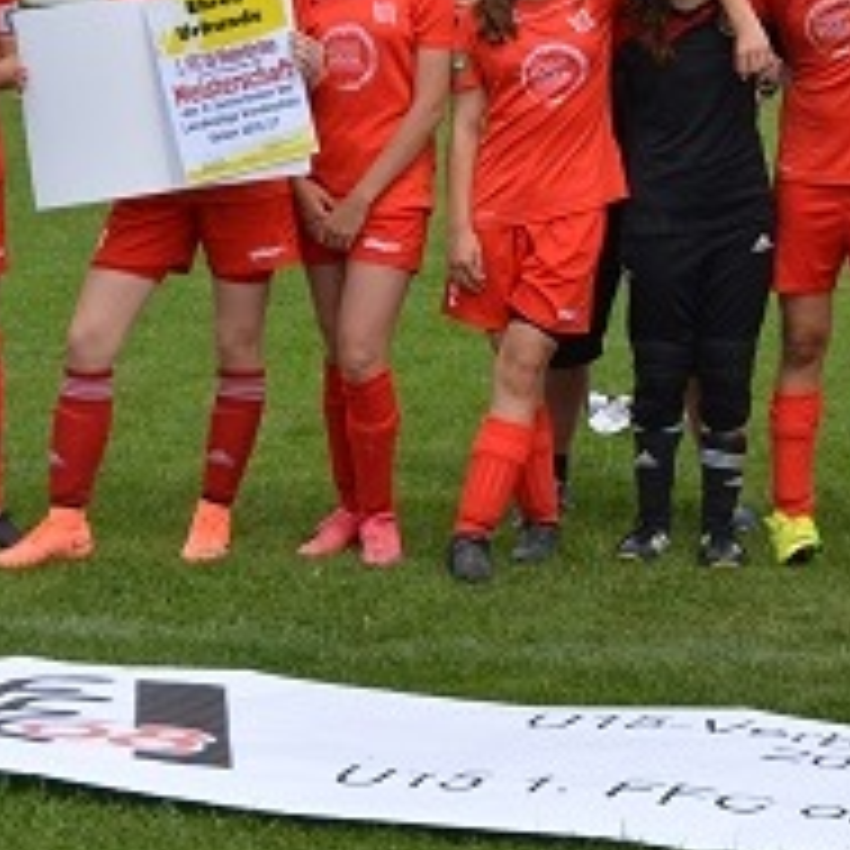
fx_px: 3584
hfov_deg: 13.2
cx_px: 1028
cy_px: 106
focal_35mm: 129
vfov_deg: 13.4
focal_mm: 32
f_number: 7.1
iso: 400
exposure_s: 1/2000
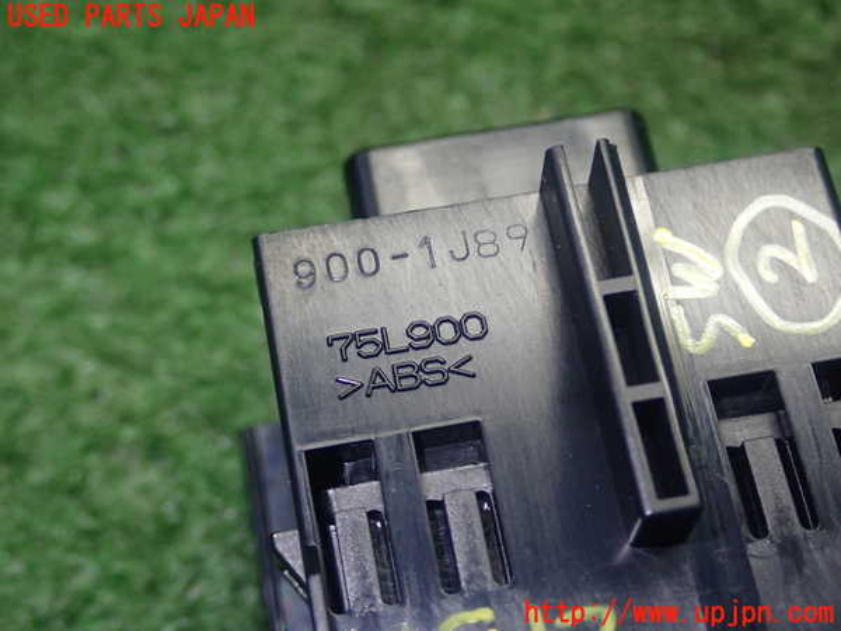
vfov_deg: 23.7
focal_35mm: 62
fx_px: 1506
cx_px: 420
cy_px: 316
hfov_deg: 31.2
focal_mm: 11.09
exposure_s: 1/60
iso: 400
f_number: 3.6
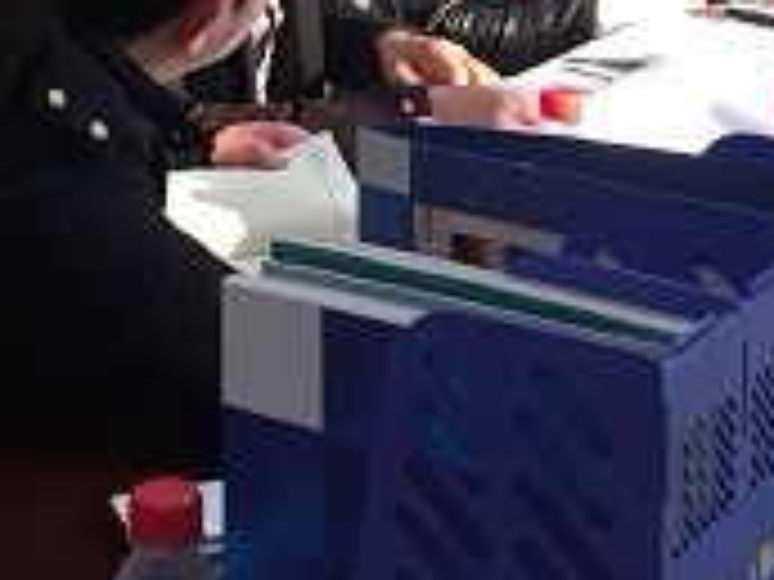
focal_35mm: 102
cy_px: -366
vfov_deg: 13.4
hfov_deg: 19.2
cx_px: 245
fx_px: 2281
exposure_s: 1/33
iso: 50
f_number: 2.2
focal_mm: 4.15
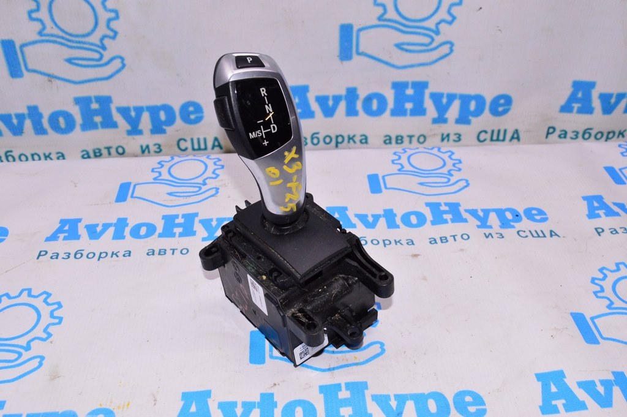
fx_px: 679
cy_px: 208
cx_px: 314
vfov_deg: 34.2
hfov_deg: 49.6
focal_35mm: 39
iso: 1600
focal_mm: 26
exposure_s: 1/200
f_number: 8
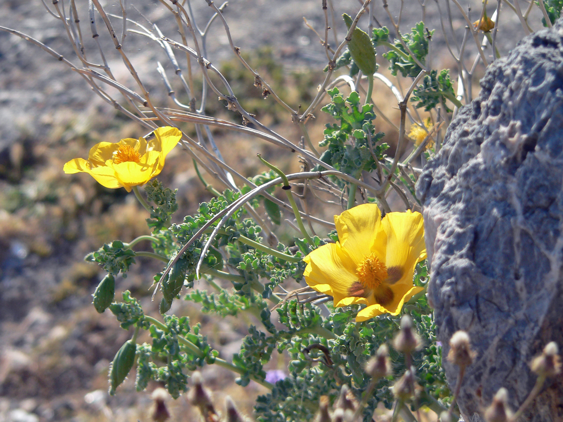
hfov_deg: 8.4
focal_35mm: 236
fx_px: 3838
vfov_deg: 6.3
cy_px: 211
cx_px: 282
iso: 100
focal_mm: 39.2
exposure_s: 1/500
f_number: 4.6
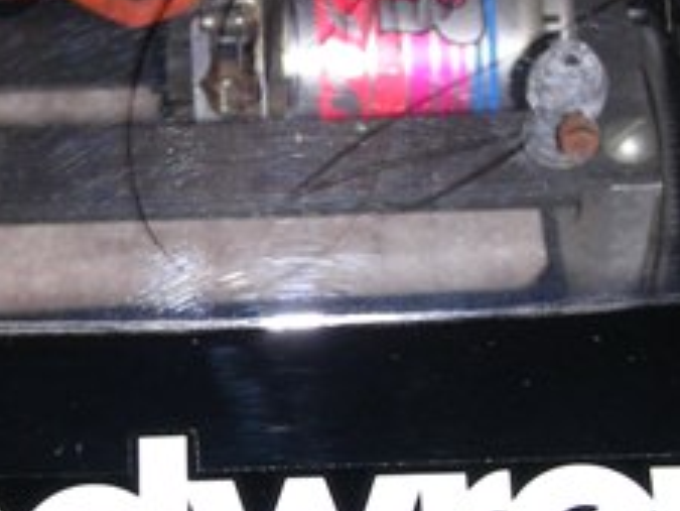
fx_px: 2123
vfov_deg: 13.7
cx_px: 212
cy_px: 221
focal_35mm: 108
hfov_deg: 18.1
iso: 50
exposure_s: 1/60.1
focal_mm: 6.3
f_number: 3.5
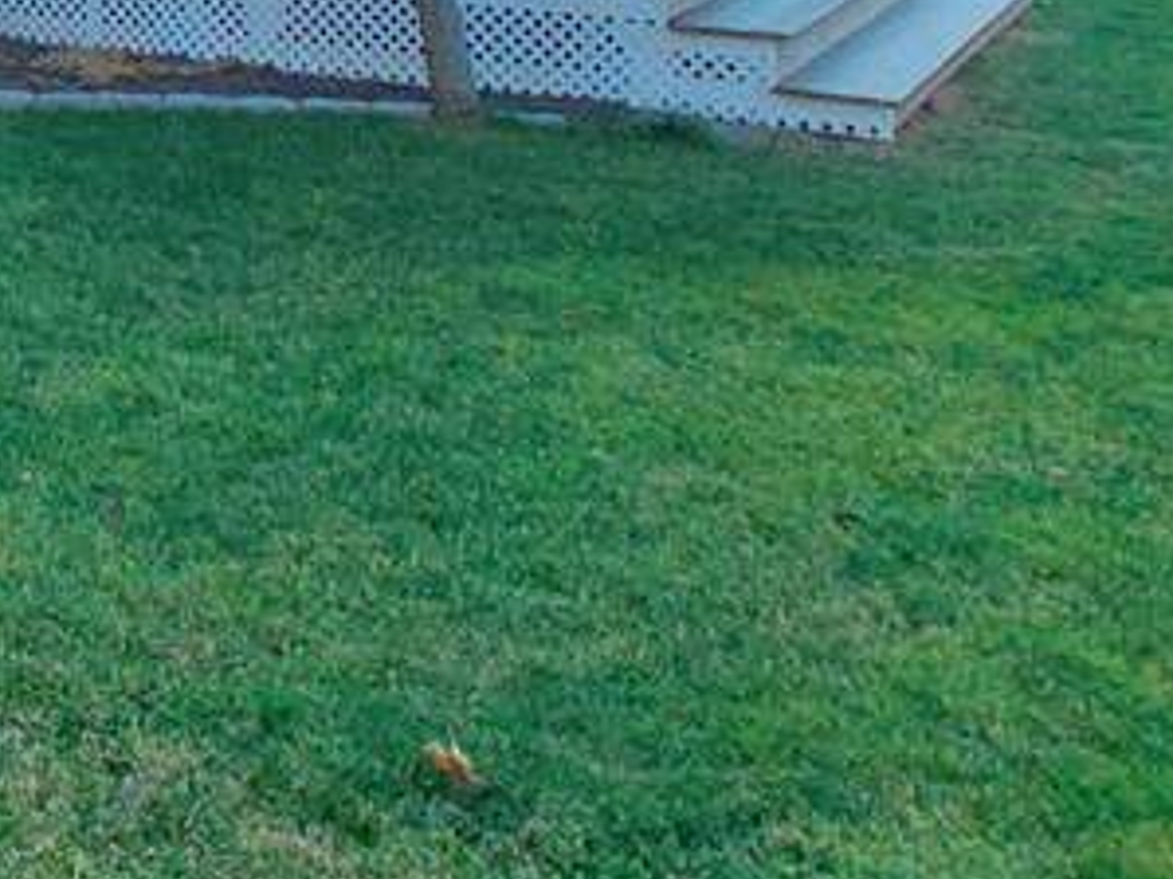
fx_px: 3015
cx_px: -192
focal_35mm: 89
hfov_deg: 20.7
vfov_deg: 15.7
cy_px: -283
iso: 25
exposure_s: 1/651
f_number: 1.8
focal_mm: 4.25
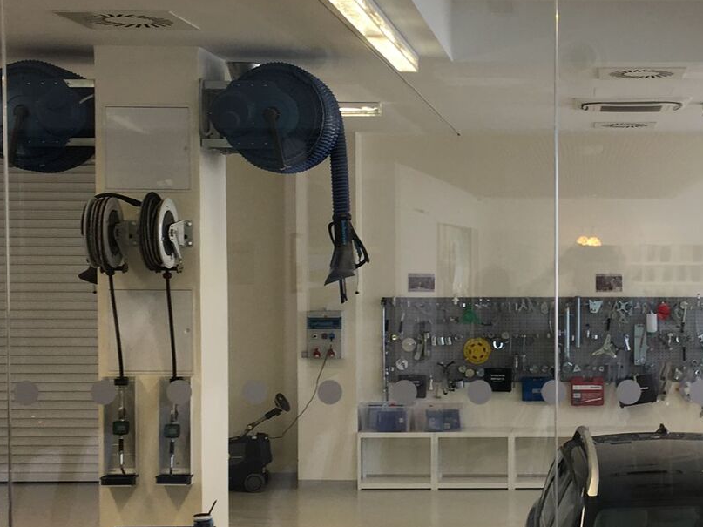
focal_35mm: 69
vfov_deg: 21.3
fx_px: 1401
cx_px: 589
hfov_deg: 27.5
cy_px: 296
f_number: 2.2
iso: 25
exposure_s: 1/50
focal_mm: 4.15
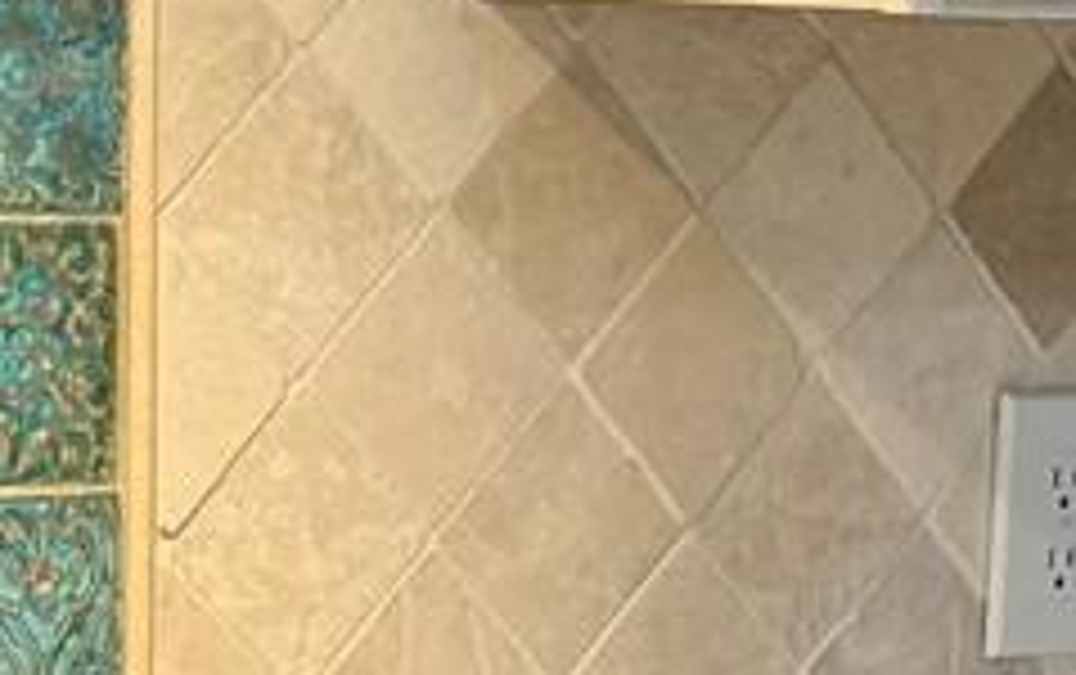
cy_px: 868
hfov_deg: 12.3
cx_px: 576
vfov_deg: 7.7
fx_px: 4991
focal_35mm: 170
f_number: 1.78
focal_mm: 6.76
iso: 160
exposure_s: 1/120
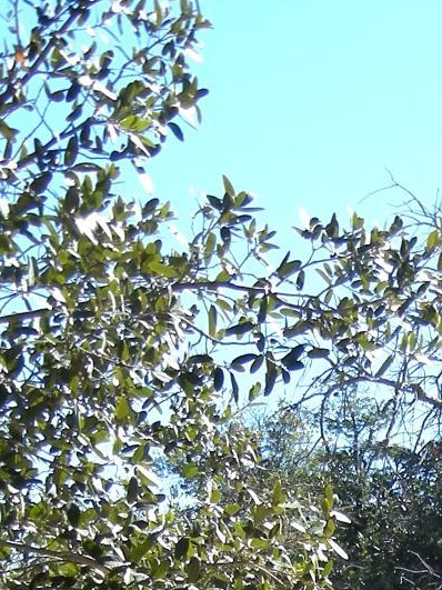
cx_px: 533
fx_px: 2180
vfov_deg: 14.0
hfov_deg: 11.3
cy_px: 990
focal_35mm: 128
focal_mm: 6.2
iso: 160
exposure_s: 1/261
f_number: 7.2
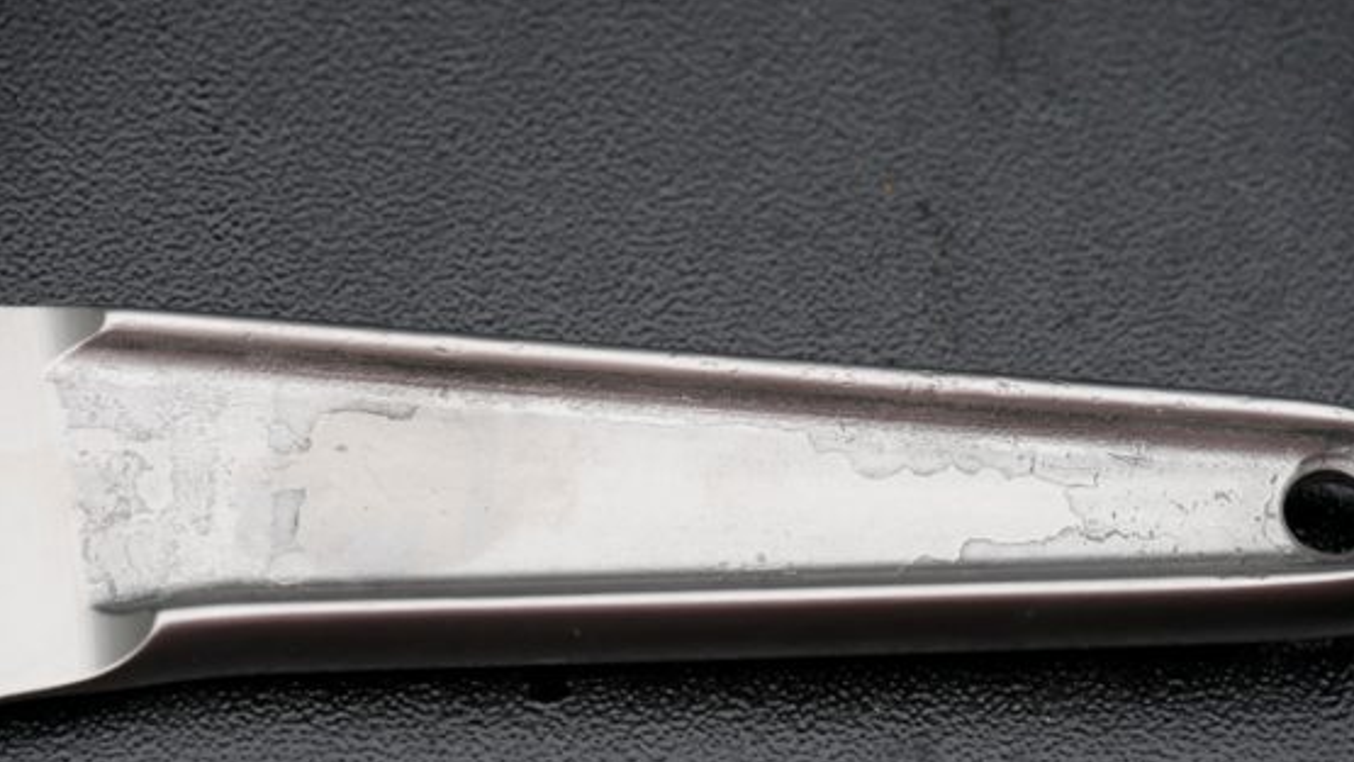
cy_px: 433
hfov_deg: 9.0
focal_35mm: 239
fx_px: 8582
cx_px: 679
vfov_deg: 5.1
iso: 400
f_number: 5.4
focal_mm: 109
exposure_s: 1/250
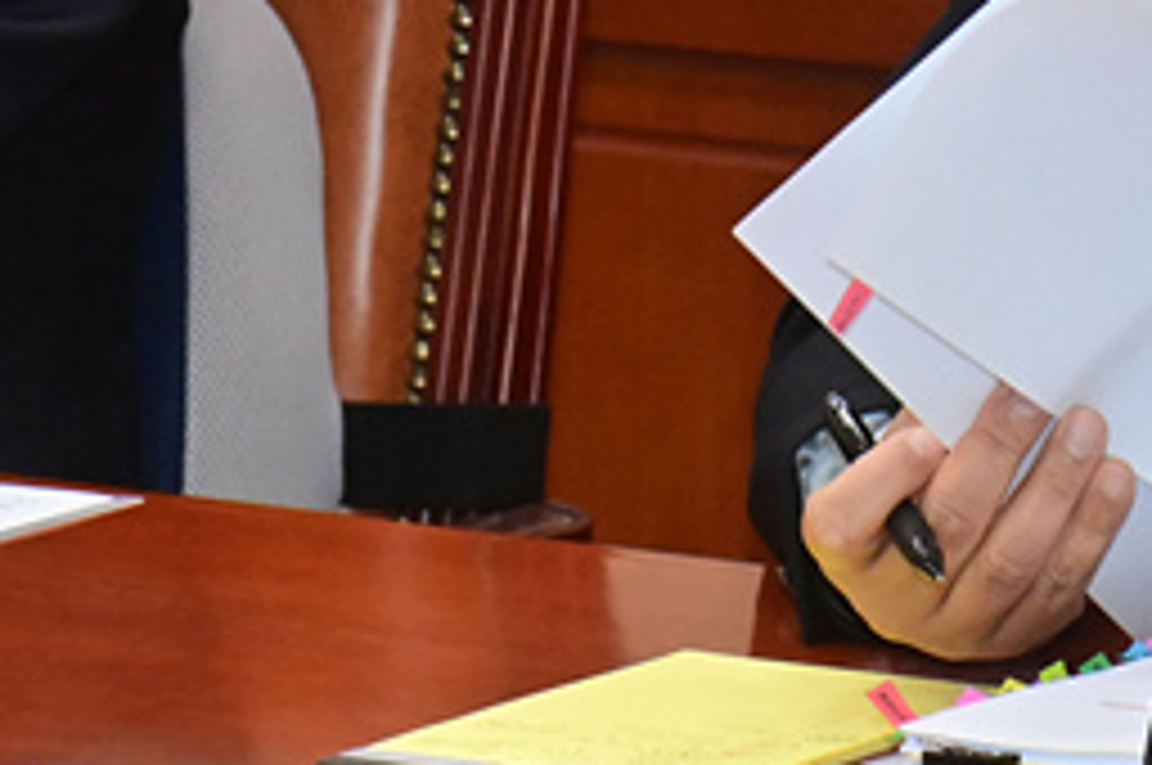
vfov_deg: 3.4
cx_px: 1476
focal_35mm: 407
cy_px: -353
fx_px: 13007
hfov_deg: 5.0
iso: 6400
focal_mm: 130
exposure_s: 1/250
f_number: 10
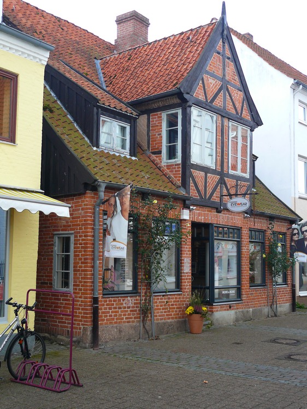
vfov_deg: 42.1
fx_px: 532
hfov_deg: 32.2
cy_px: 204
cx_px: 154
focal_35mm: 45
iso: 125
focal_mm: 9.5
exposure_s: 1/125
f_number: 3.2
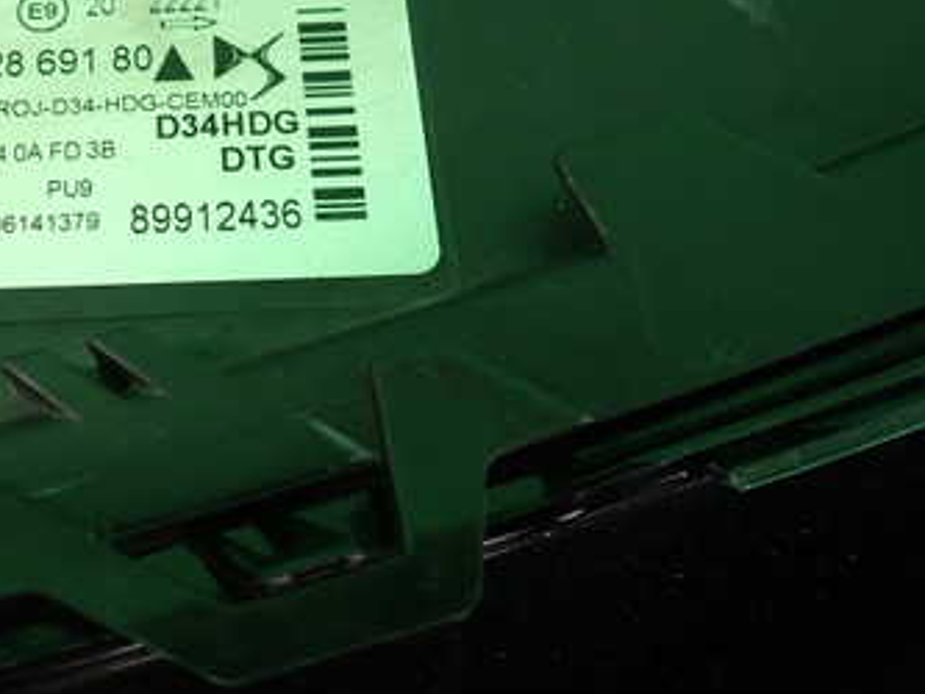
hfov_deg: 39.4
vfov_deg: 31.5
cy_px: 158
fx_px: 1203
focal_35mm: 45
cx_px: 117
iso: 200
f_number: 2
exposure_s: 1/40
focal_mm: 4.5
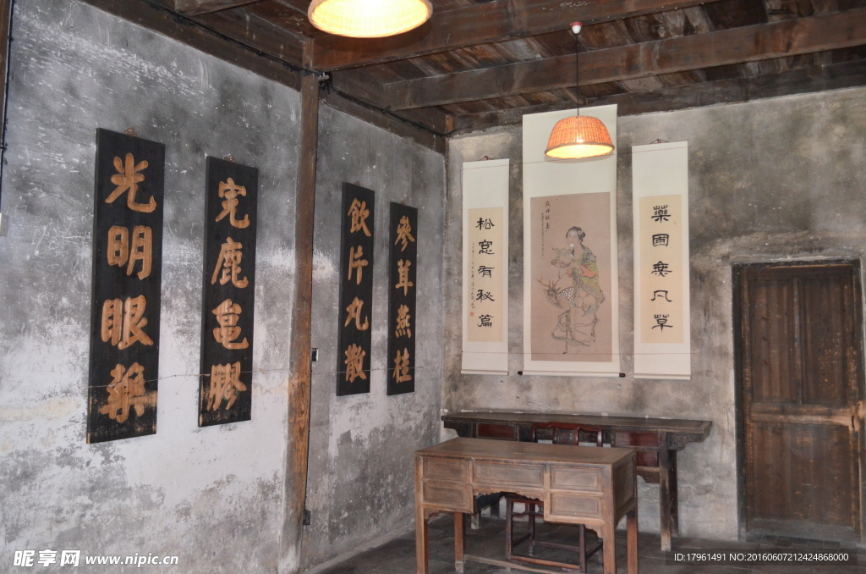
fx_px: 792
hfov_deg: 57.3
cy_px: 287
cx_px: 433
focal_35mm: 33
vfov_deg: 39.8
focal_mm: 22
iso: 3200
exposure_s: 1/60
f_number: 3.8
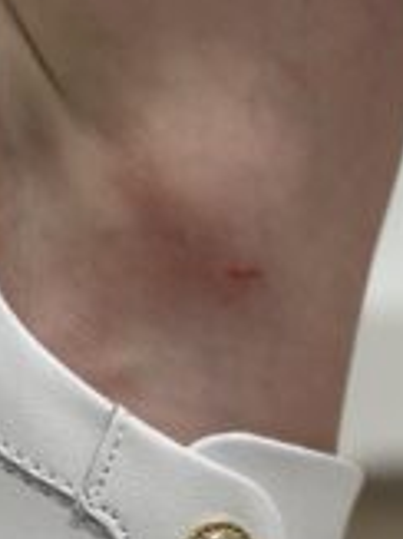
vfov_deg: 8.3
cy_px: 684
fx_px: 3668
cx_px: 162
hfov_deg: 6.3
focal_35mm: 236
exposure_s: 1/100
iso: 125
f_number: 1.78
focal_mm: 6.86
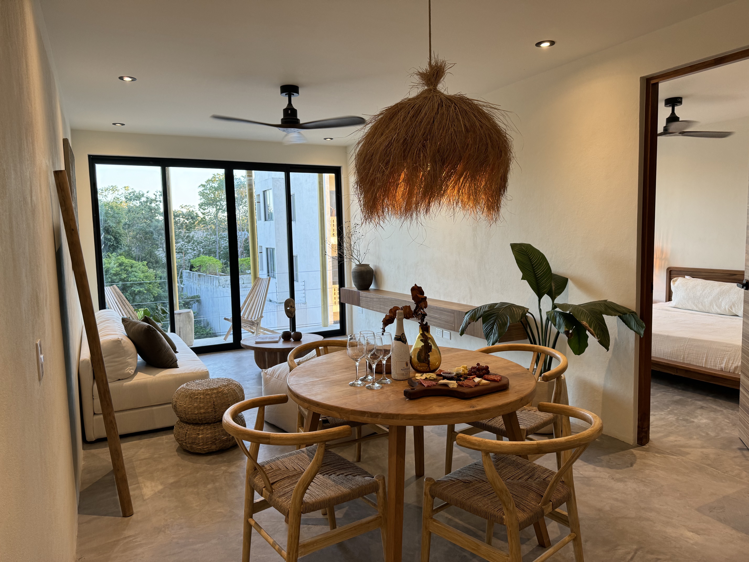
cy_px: 281
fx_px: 519
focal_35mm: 24
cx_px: 374
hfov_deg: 71.6
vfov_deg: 56.8
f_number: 1.78
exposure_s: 1/120
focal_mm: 6.86
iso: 125
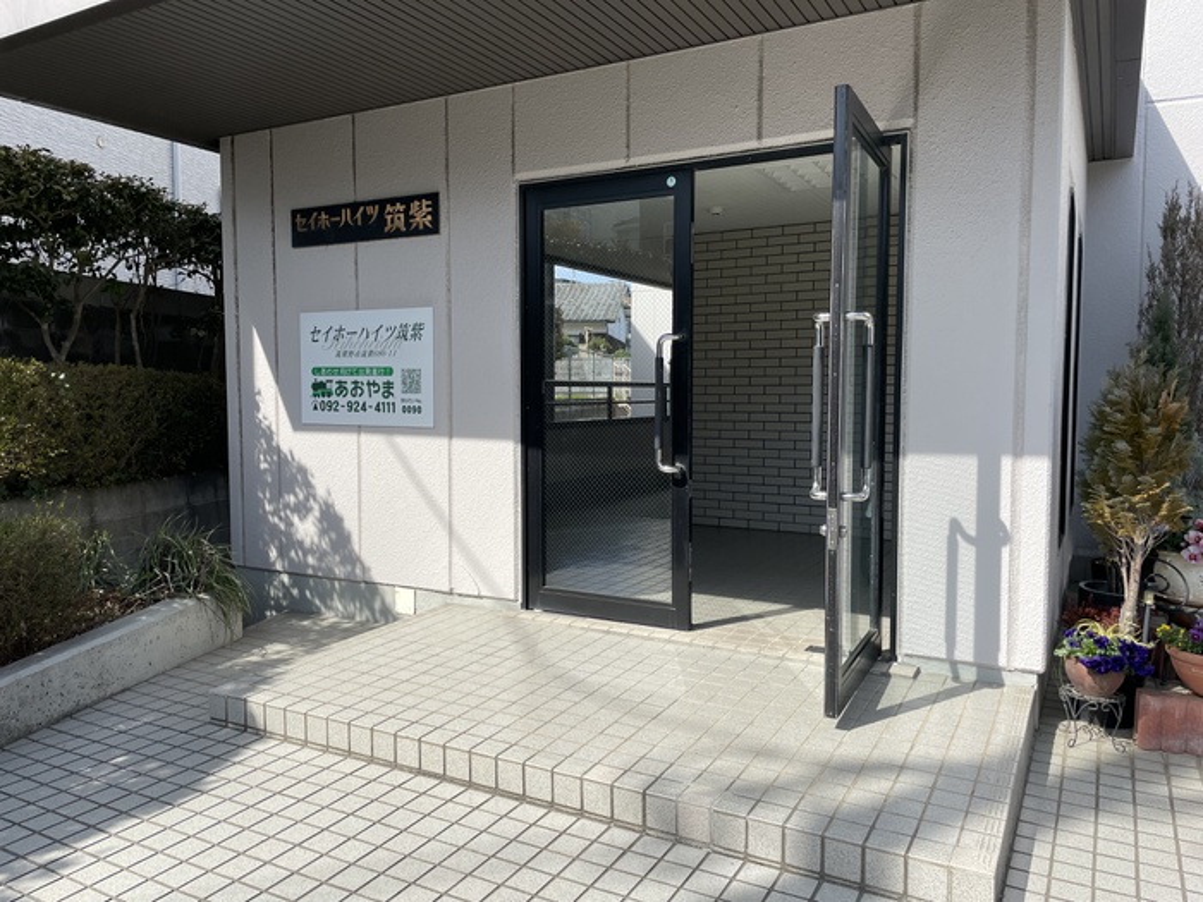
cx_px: 602
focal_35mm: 26
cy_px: 451
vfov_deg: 53.1
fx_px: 904
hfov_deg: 67.3
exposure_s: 1/2817
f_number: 1.6
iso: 32
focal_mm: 4.2
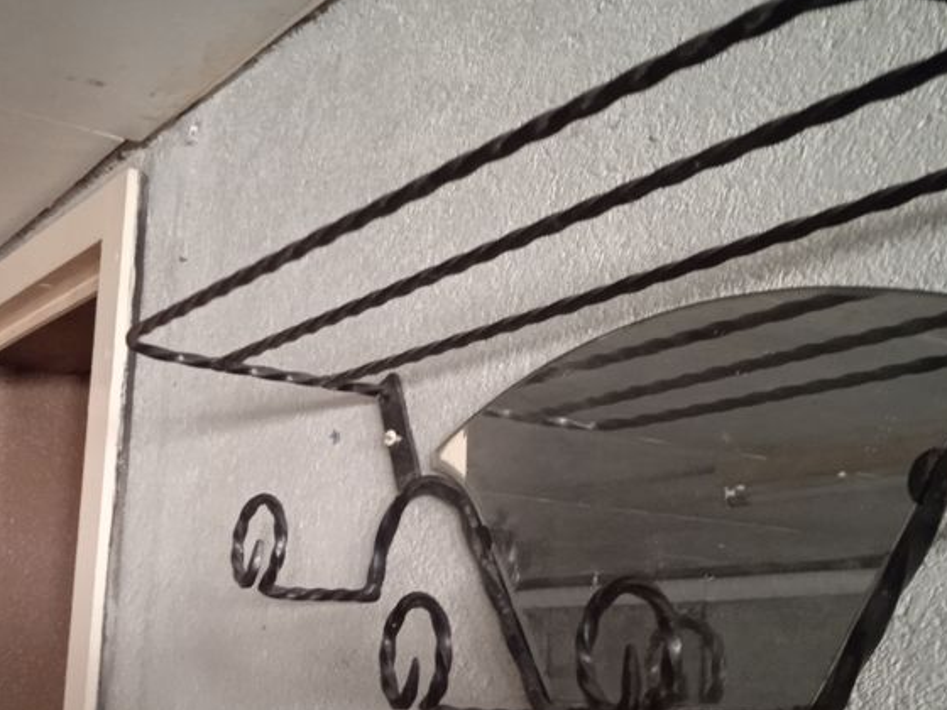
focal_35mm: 50
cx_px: 408
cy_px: 472
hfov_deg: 38.1
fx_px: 1368
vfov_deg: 28.9
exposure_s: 1/14.3
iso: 1310
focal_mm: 3.43
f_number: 2.2
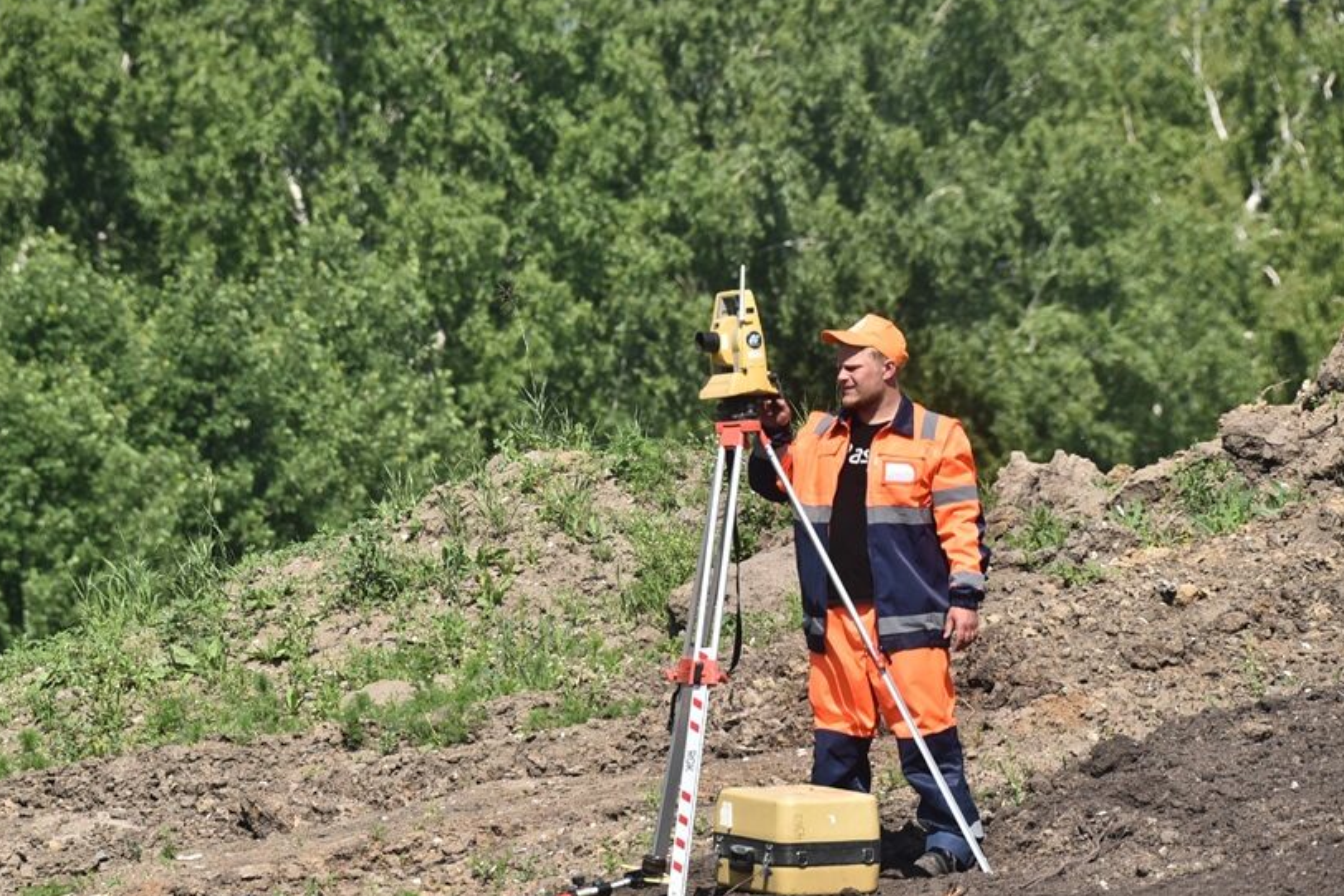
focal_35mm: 410
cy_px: 429
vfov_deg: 3.4
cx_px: 647
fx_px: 15303
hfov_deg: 5.0
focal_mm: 370
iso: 400
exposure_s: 1/640
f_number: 14
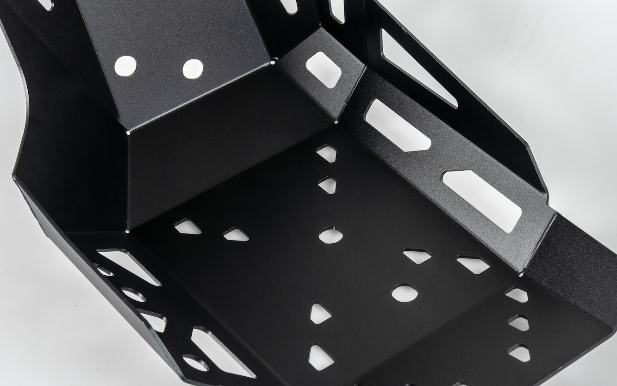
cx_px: 328
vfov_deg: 18.1
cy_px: 149
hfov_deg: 28.6
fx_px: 1211
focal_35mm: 72
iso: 400
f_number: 18
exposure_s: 1/125
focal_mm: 46
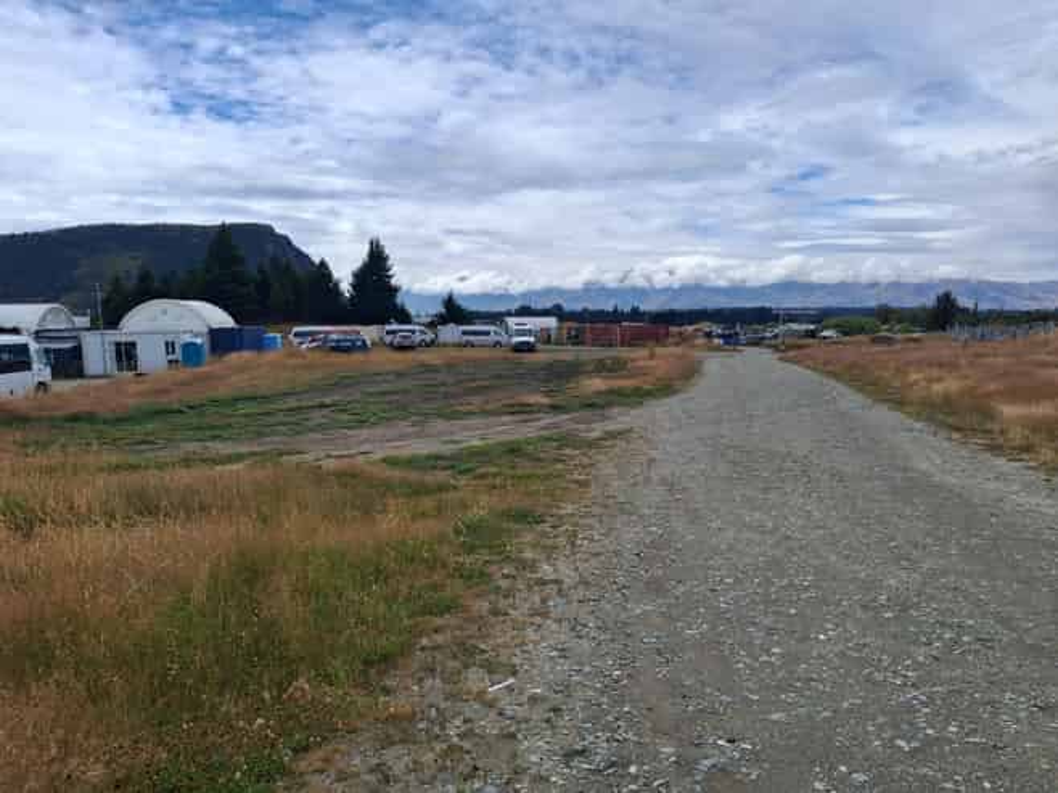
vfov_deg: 51.3
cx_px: 529
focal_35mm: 27
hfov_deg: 65.3
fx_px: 825
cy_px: 396
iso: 20
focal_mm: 4
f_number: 1.8
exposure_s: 1/1032
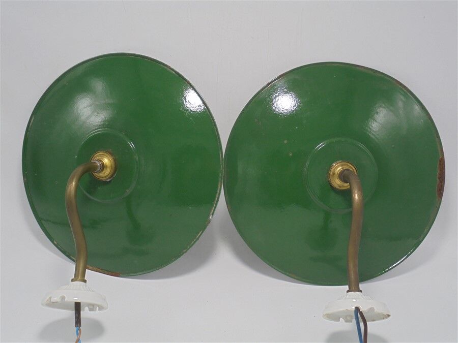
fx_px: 503
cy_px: 172
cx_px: 229
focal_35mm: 38
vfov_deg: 37.7
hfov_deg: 49.0
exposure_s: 1/30
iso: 100
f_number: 4.2
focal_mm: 6.9
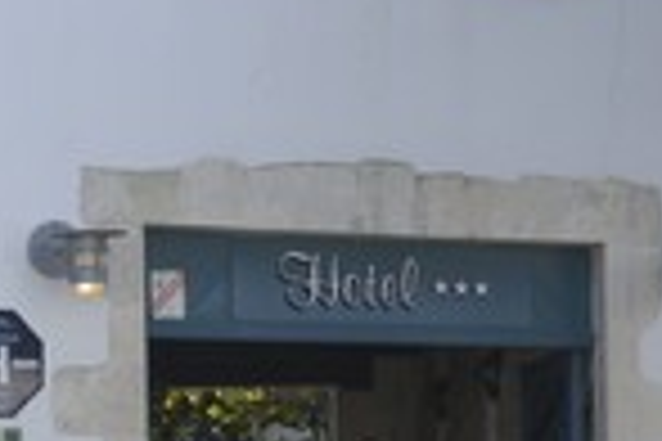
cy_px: 446
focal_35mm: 133
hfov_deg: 14.6
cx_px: -245
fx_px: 2454
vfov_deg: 10.2
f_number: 5.6
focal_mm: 31
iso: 100
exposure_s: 1/160
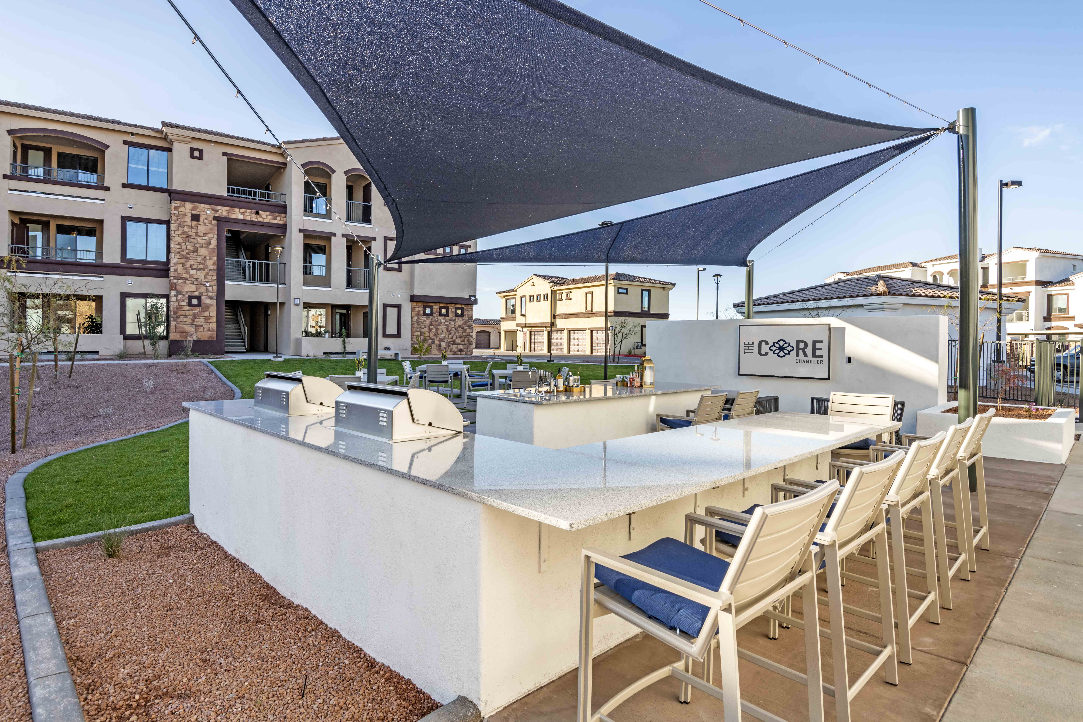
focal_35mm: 19
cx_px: 542
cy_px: 361
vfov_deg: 64.6
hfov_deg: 86.9
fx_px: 572
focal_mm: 19
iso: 200
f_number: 11
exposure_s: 1/80
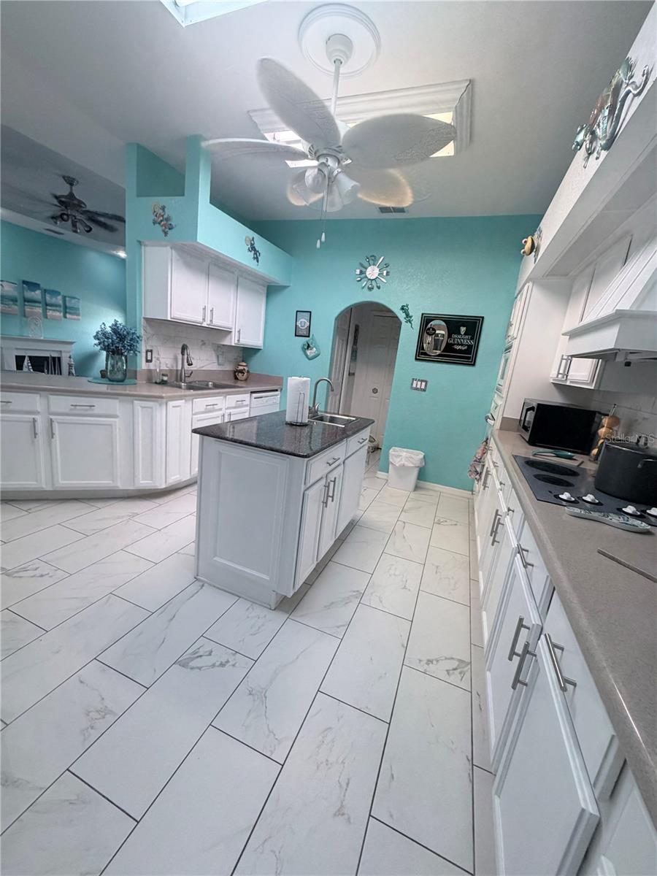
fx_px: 354
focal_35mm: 14
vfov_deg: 102.1
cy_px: 438
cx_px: 328
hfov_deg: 85.7
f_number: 2.2
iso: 200
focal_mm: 2.22
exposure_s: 1/120
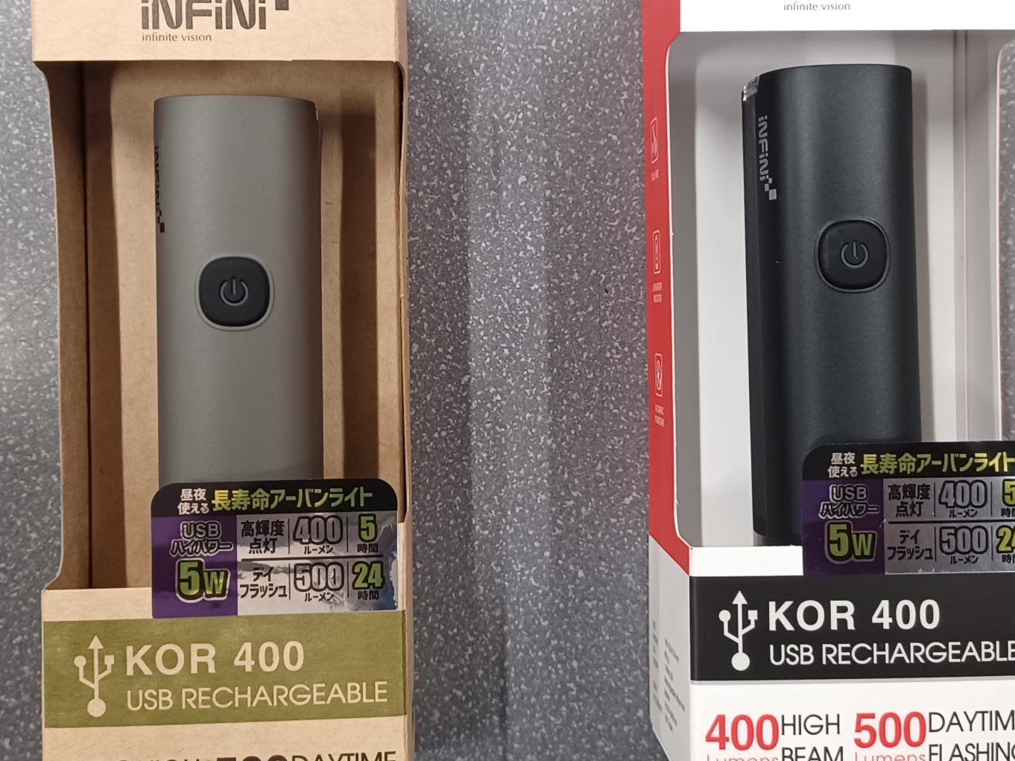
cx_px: 510
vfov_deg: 30.8
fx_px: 1378
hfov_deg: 40.4
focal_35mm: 47
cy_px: 332
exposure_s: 1/30
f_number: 1.8
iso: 400
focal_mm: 4.6
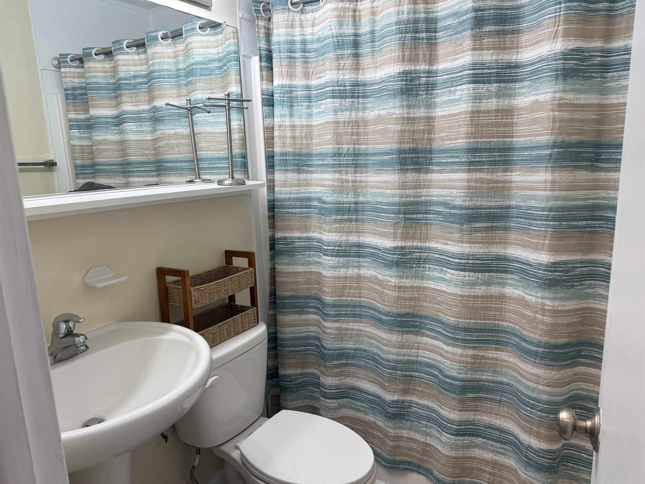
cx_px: 322
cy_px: 242
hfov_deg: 71.6
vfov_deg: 56.8
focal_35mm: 24
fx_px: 447
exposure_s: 1/152
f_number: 1.78
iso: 64
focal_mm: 6.76
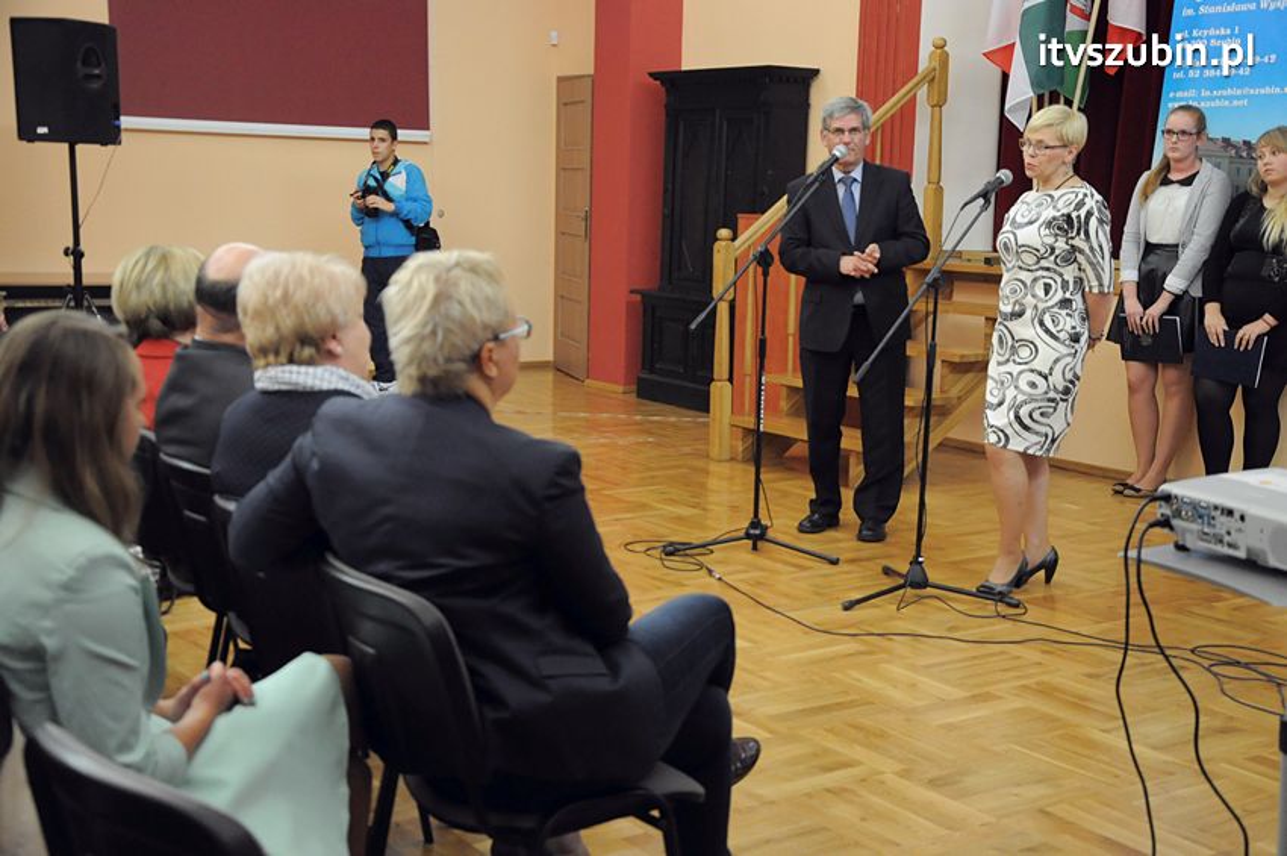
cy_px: 428
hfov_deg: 41.1
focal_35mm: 48
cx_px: 644
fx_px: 1714
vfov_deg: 28.0
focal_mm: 32
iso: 2000
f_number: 4.5
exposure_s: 1/60
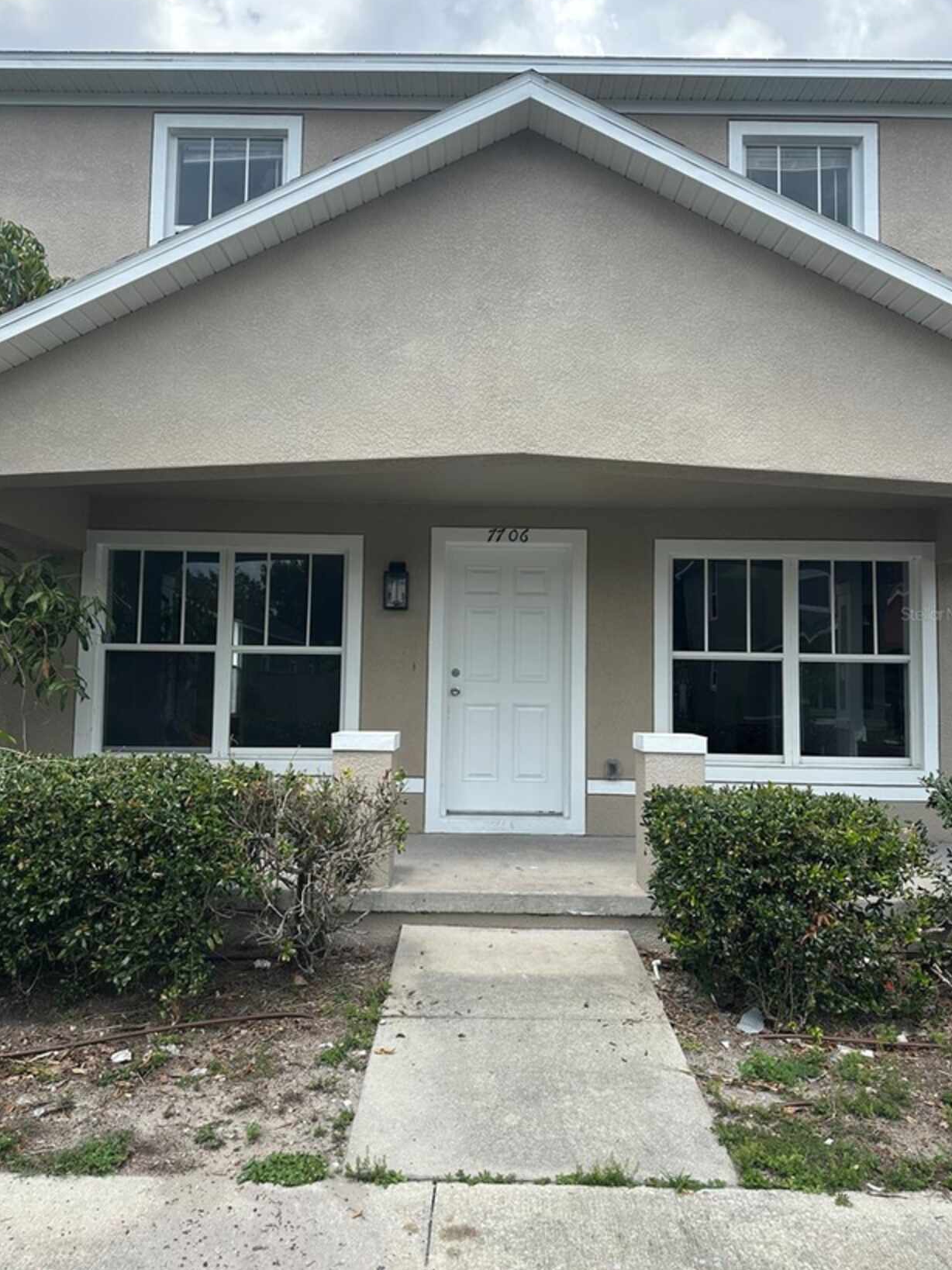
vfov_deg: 69.4
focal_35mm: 25
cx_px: 483
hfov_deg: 54.9
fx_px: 917
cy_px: 613
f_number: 1.78
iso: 80
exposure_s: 1/2732
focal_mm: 6.86
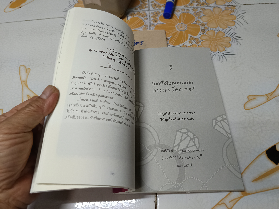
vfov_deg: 56.8
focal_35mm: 24
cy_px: 104
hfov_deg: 71.6
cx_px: 140
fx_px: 193
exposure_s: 1/33.3
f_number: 1.7
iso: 872
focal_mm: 5.31
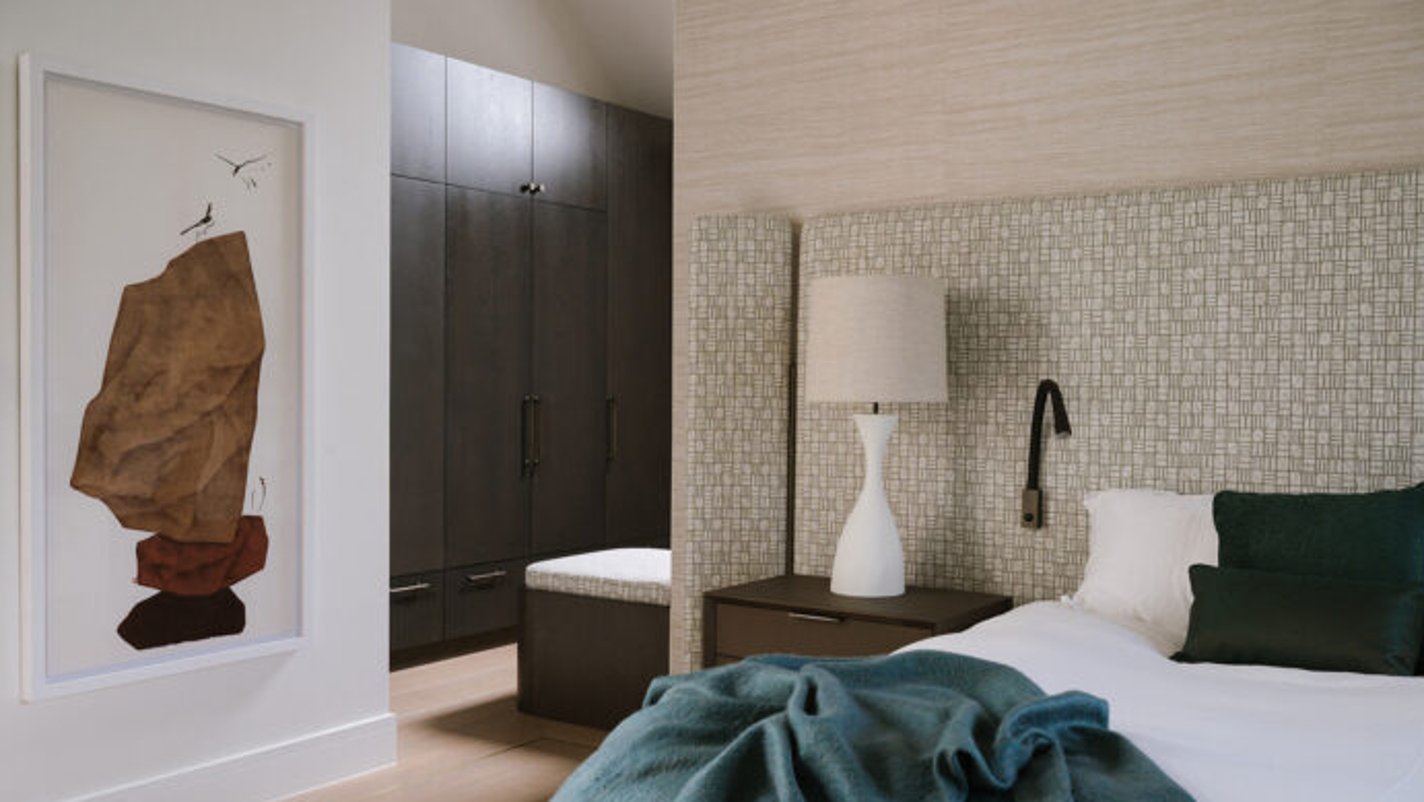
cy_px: 412
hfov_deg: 56.6
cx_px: 717
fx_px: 1322
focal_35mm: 35
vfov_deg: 33.7
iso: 200
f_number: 8
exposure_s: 4
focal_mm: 33
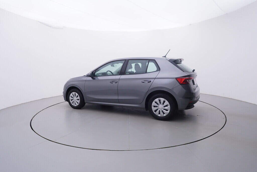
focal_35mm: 22
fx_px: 161
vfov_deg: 56.2
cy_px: 86
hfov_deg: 77.3
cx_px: 128
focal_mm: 15
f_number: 5
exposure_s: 1/80
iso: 200
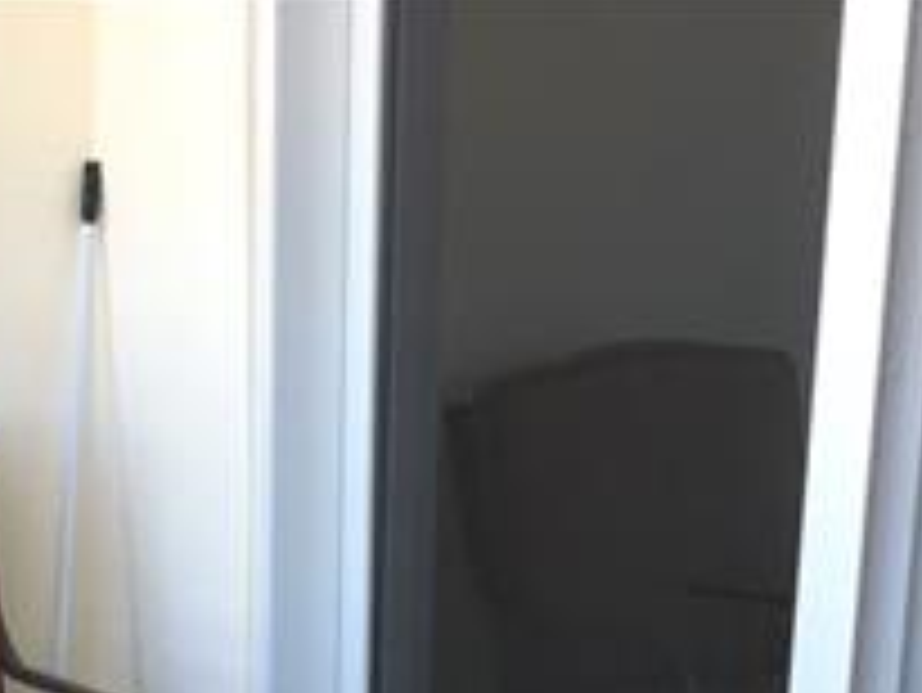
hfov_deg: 17.0
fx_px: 3012
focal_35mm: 113
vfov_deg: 11.9
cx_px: 4
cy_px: 1341
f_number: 2.2
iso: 25
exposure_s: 1/142
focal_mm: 4.15
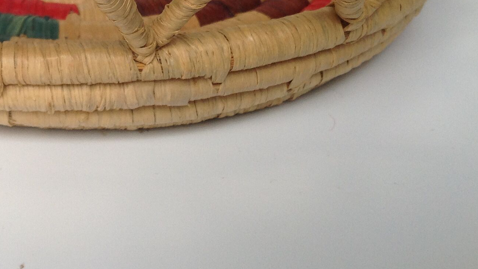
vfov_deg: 15.4
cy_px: -29
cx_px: 85
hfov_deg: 27.2
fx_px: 963
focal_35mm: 76
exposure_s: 1/60
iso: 64
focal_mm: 4.28
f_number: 2.4
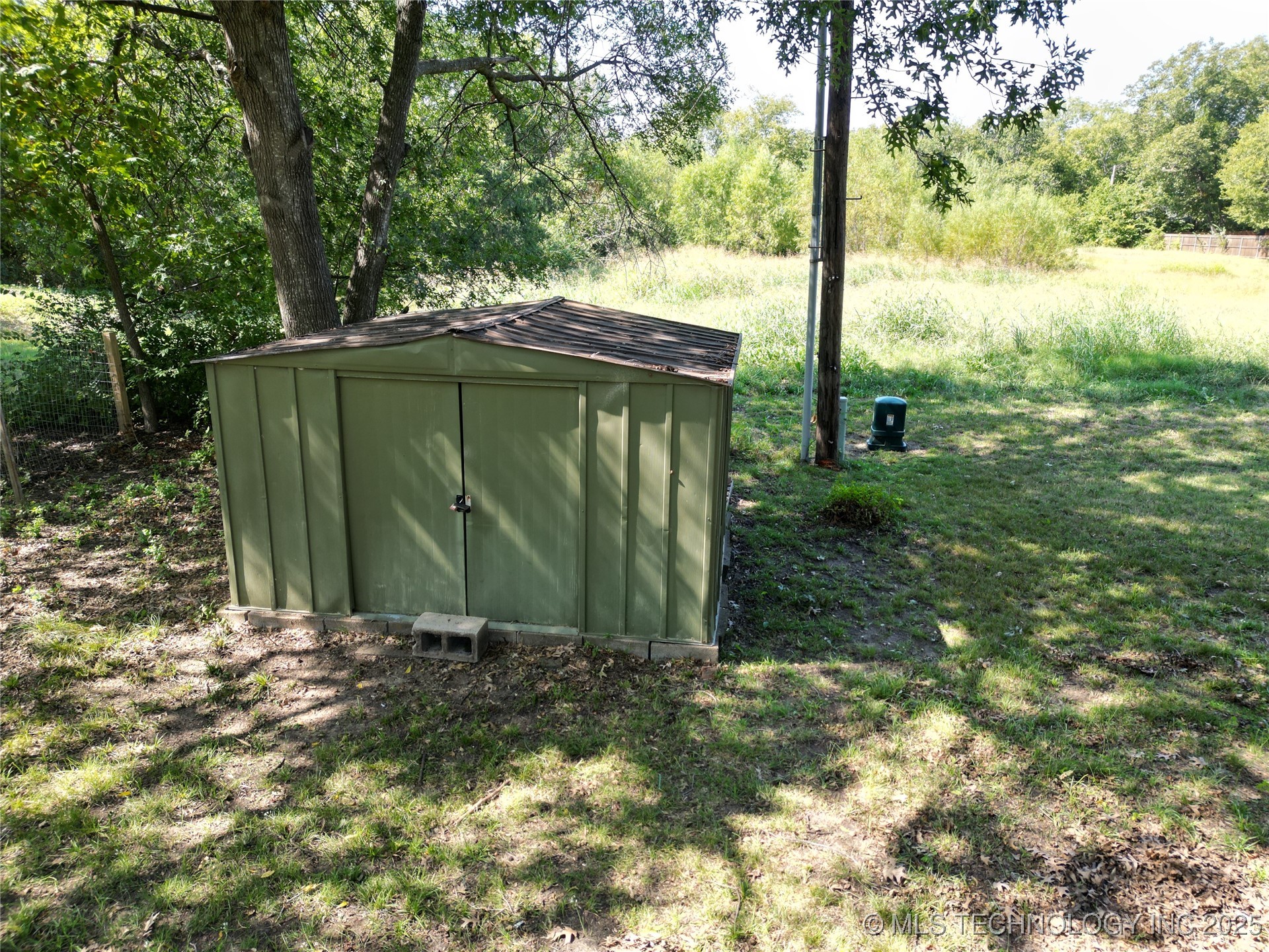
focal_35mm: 24
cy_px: 476
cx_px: 634
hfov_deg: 71.6
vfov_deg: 56.8
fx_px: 880
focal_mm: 6.72
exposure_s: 1/500
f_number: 1.7
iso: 110
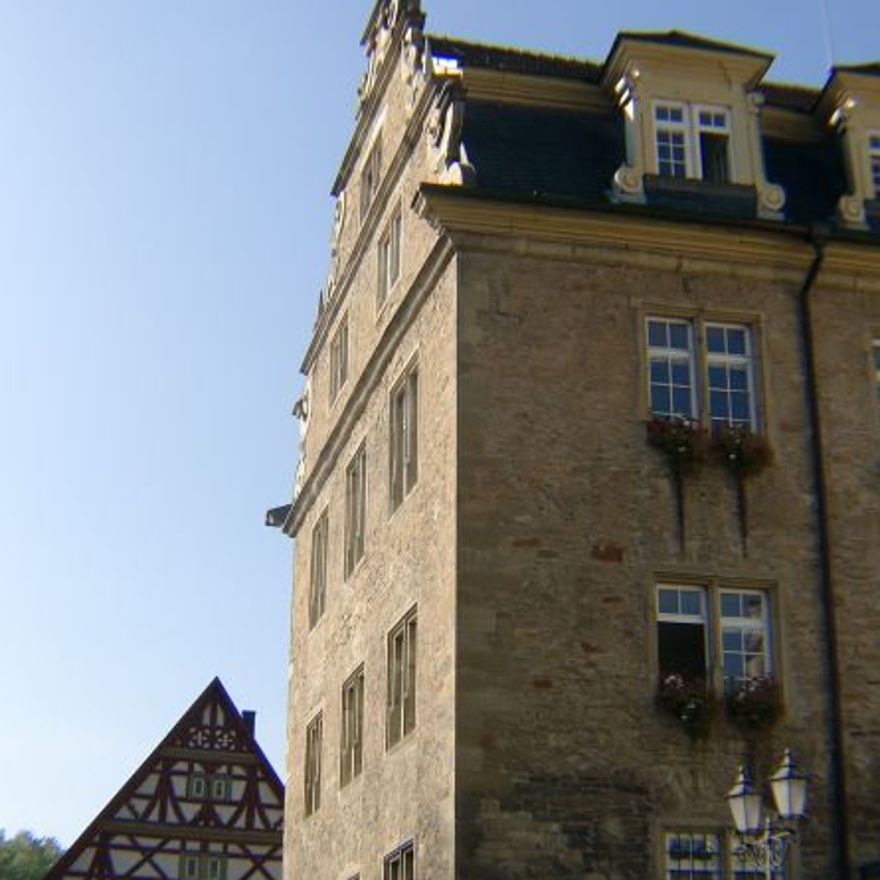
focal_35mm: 87
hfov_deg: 19.9
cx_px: 441
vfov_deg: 19.9
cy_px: 494
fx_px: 2502
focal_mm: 15.12
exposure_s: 1/539
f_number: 4
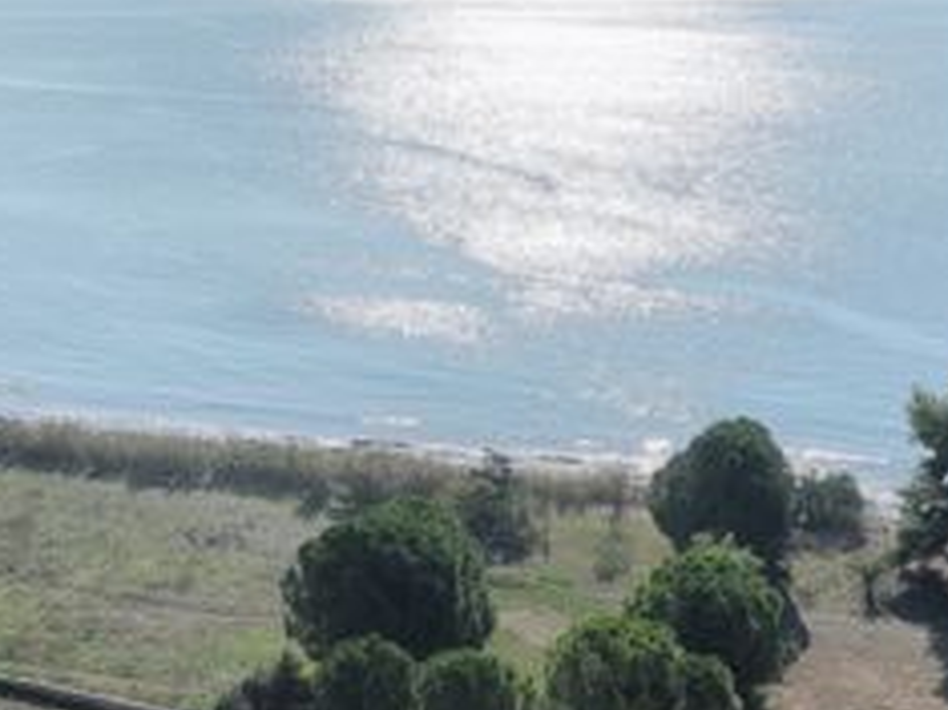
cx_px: 494
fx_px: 1971
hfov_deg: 27.0
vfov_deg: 19.2
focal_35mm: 72
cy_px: 855
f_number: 2.8
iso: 400
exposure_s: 1/5000
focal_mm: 12.29
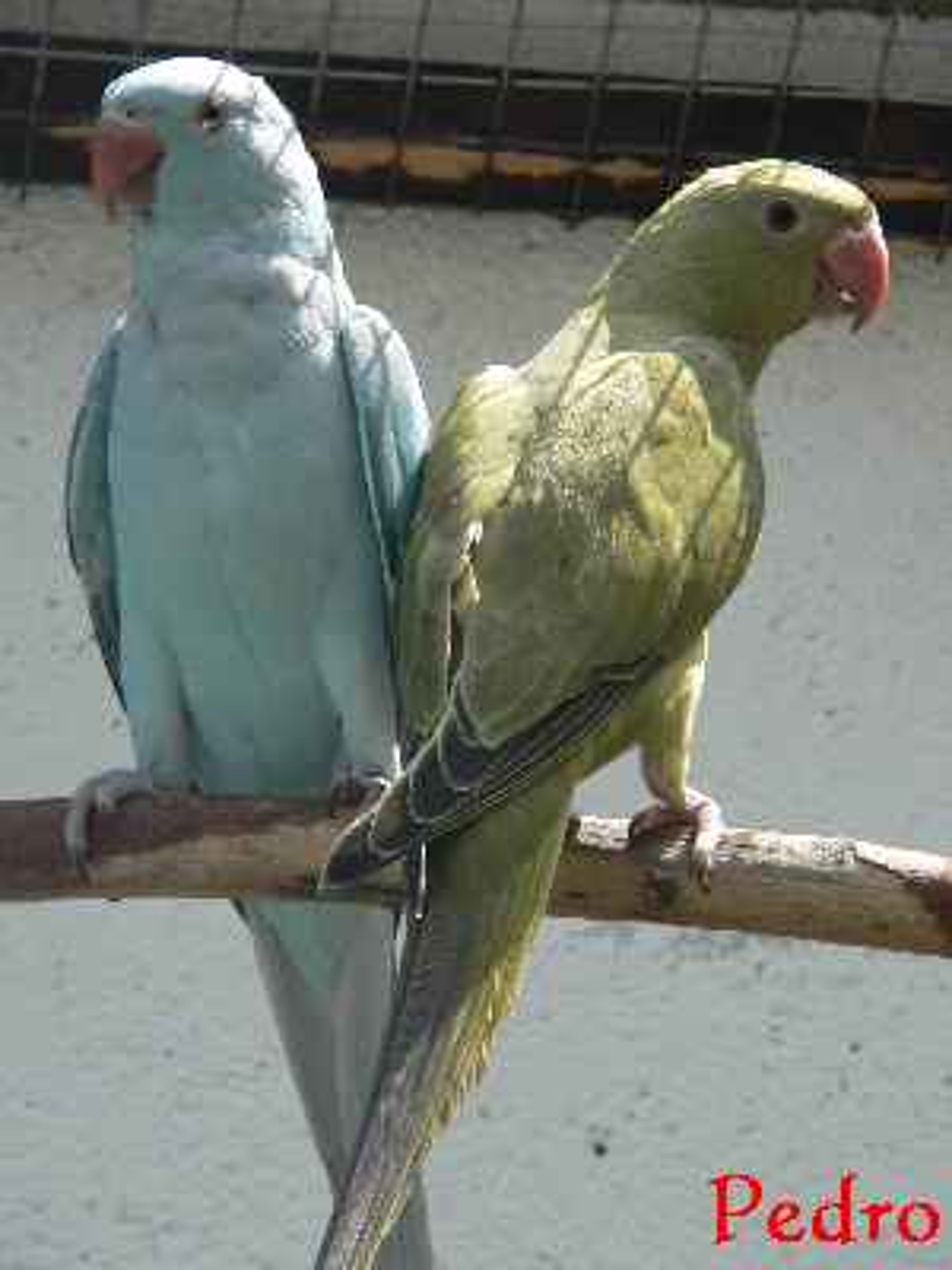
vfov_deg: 4.6
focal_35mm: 432
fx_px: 15841
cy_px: 635
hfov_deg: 3.4
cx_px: 476
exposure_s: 1/250
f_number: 4
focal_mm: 72
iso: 80
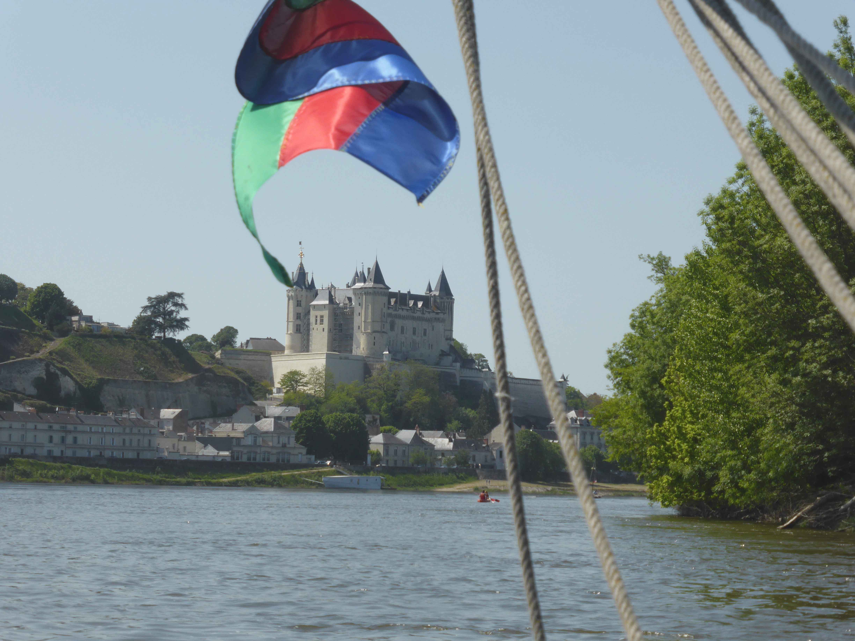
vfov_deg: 12.1
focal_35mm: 122
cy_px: 320
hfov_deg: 16.1
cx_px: 428
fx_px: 3013
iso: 100
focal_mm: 21.8
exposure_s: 1/800
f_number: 5.4
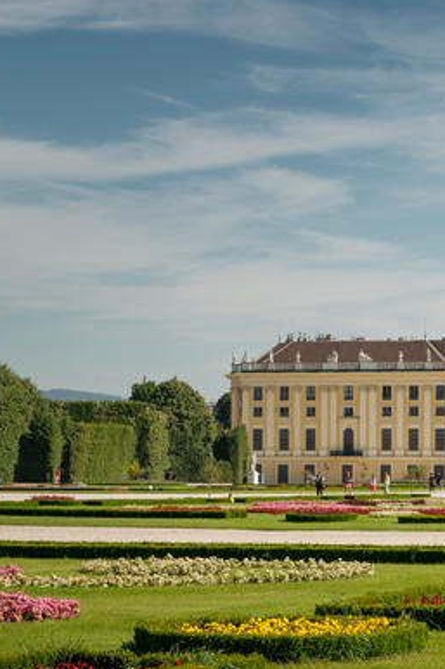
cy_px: 477
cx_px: 623
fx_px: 2078
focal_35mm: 112
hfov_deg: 11.8
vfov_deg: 18.2
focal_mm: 48
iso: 100
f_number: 8
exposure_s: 1/320
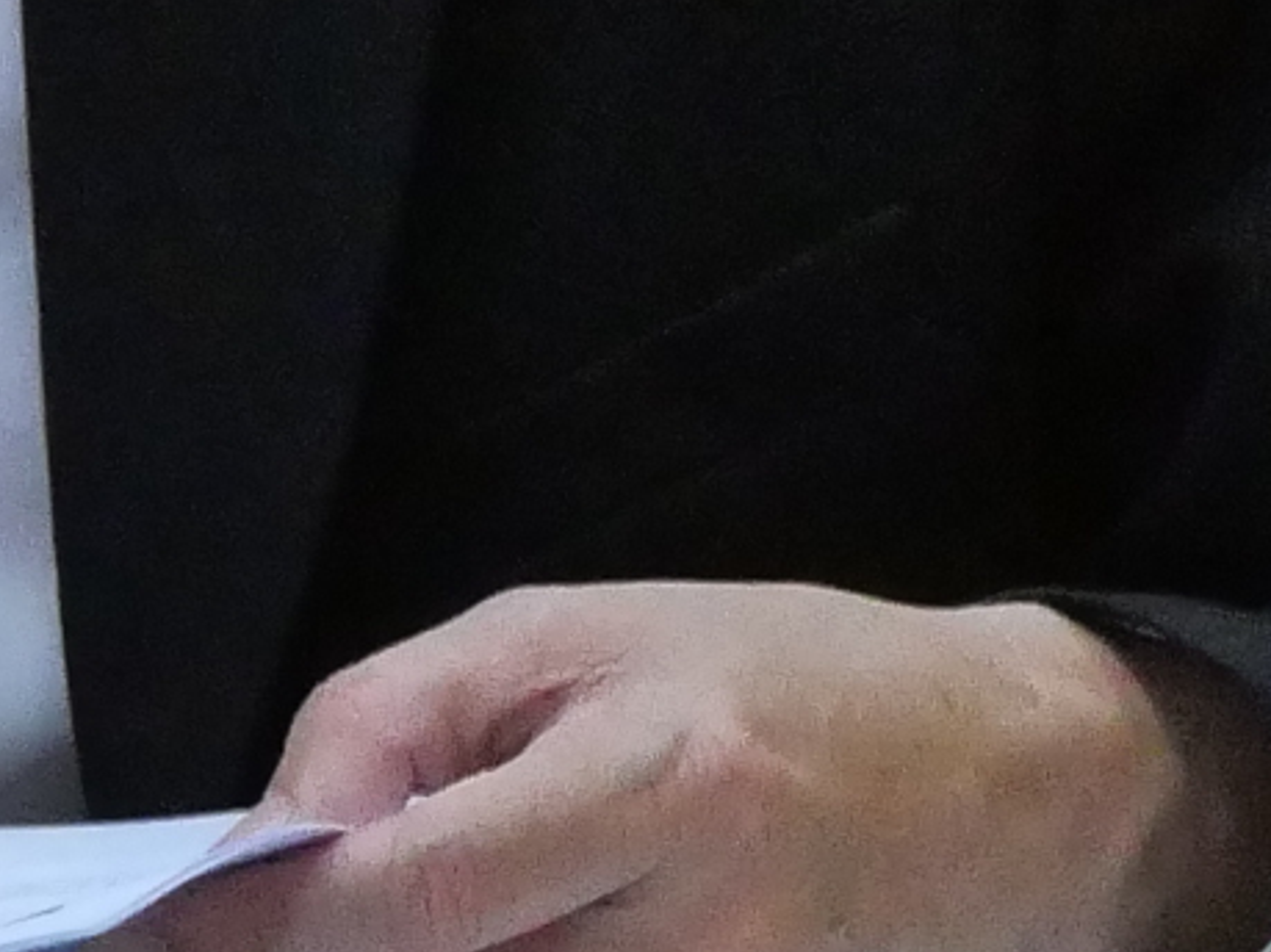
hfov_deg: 2.7
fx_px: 27127
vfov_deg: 2.0
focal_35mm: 739
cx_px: -1584
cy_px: -512
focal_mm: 46
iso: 3200
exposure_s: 1/60
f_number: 5.6
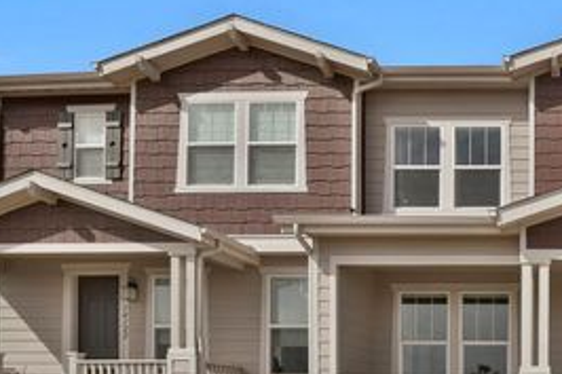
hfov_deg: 50.9
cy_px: 328
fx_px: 499
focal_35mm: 32
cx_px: 522
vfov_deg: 38.6
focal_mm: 17
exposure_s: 1/250
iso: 250
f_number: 8
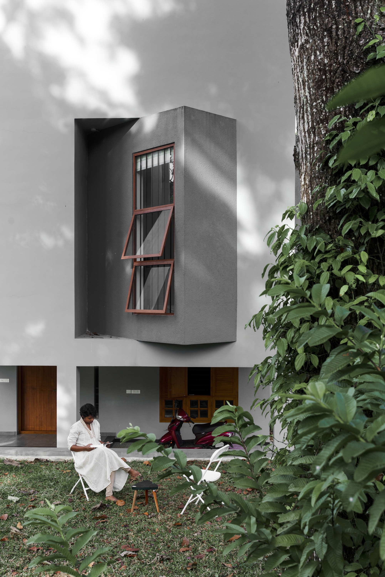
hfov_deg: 35.9
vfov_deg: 51.9
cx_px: 192
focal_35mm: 37
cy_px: 288
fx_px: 593
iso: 250
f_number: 8
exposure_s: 1/160
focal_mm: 37
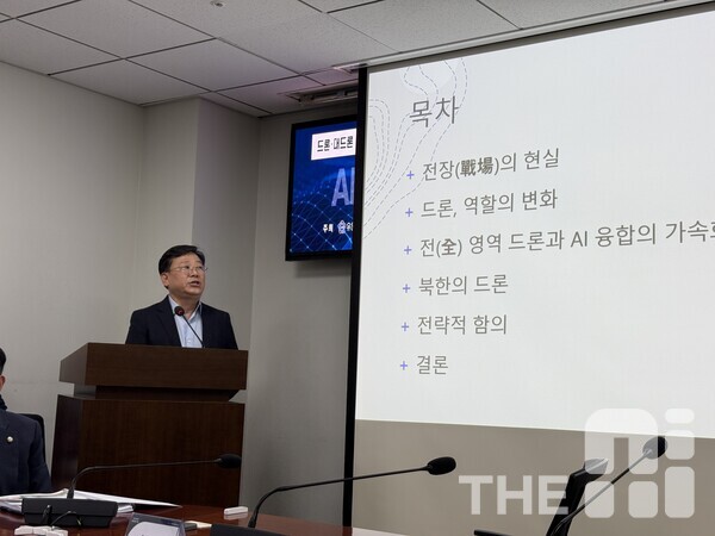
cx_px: 358
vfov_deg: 30.3
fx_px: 991
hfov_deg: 39.7
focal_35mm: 48
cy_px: 268
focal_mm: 6.76
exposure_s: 1/214
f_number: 1.78
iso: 64
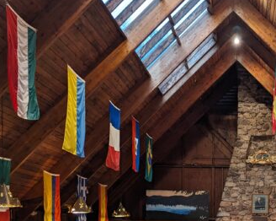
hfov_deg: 32.8
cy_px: 236
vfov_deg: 25.8
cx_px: 236
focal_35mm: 55
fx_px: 449
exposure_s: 1/24
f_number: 1.85
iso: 744
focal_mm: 6.81
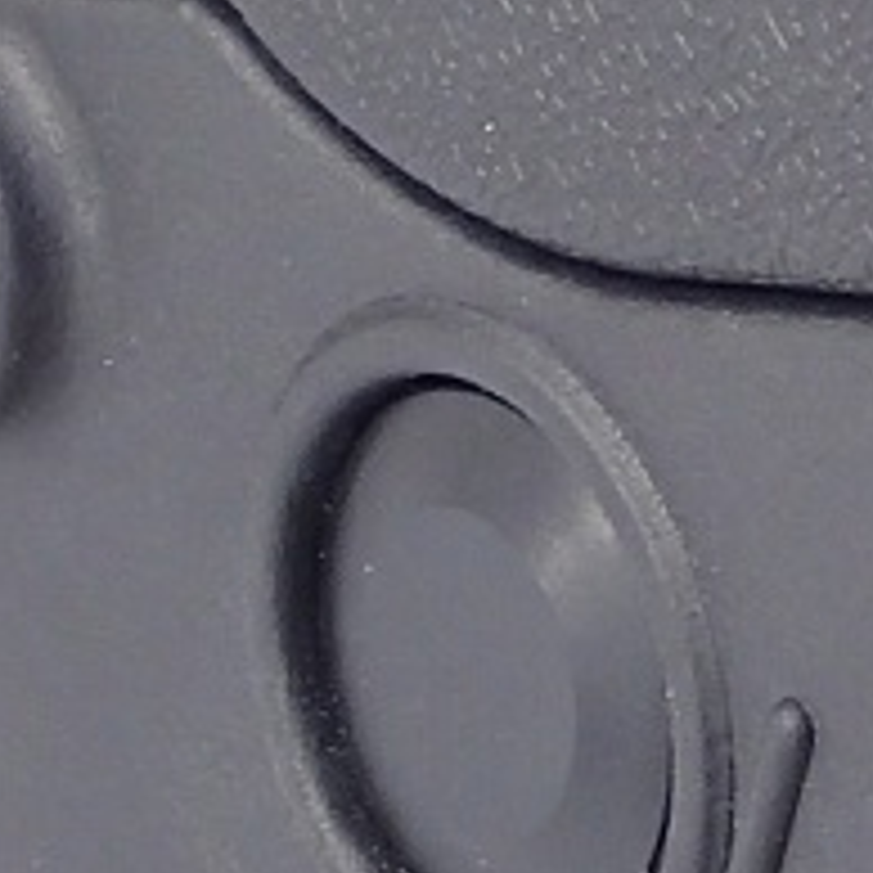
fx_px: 9587
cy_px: -279
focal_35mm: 336
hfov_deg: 5.2
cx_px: 1107
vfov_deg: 5.2
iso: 100
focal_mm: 8.41
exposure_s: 1/250
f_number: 4.5
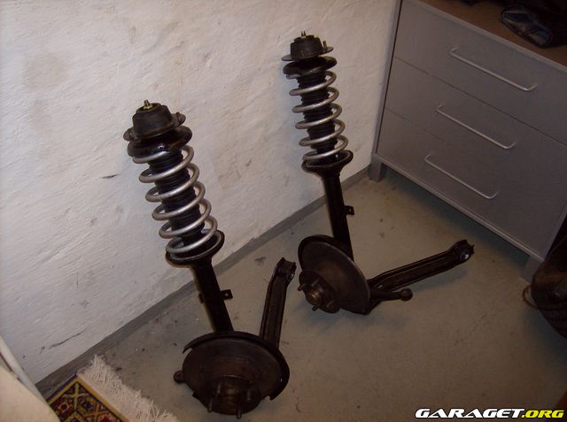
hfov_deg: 51.5
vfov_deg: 39.5
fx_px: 588
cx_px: 284
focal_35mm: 36
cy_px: 211
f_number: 2.8
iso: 200
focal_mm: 6
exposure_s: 1/60
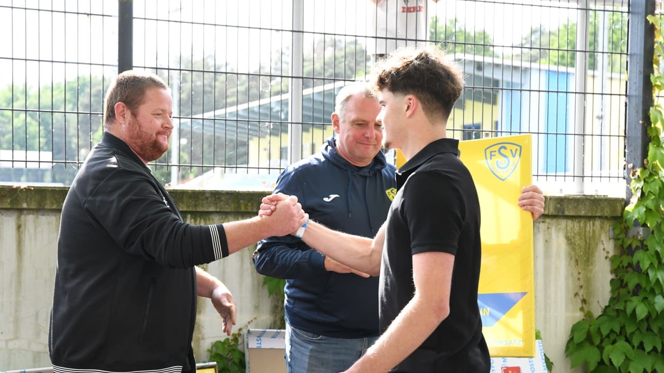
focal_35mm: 69
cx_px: 330
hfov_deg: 30.6
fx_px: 1215
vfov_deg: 17.5
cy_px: 213
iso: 2000
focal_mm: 65
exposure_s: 1/800
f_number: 6.3
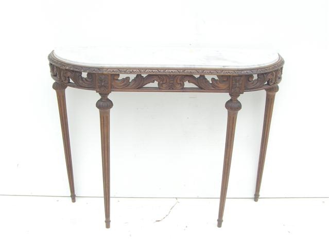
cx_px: 164
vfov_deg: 30.9
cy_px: 124
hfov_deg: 40.4
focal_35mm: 47
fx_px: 447
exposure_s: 1/400
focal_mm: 7.6
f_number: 4.8
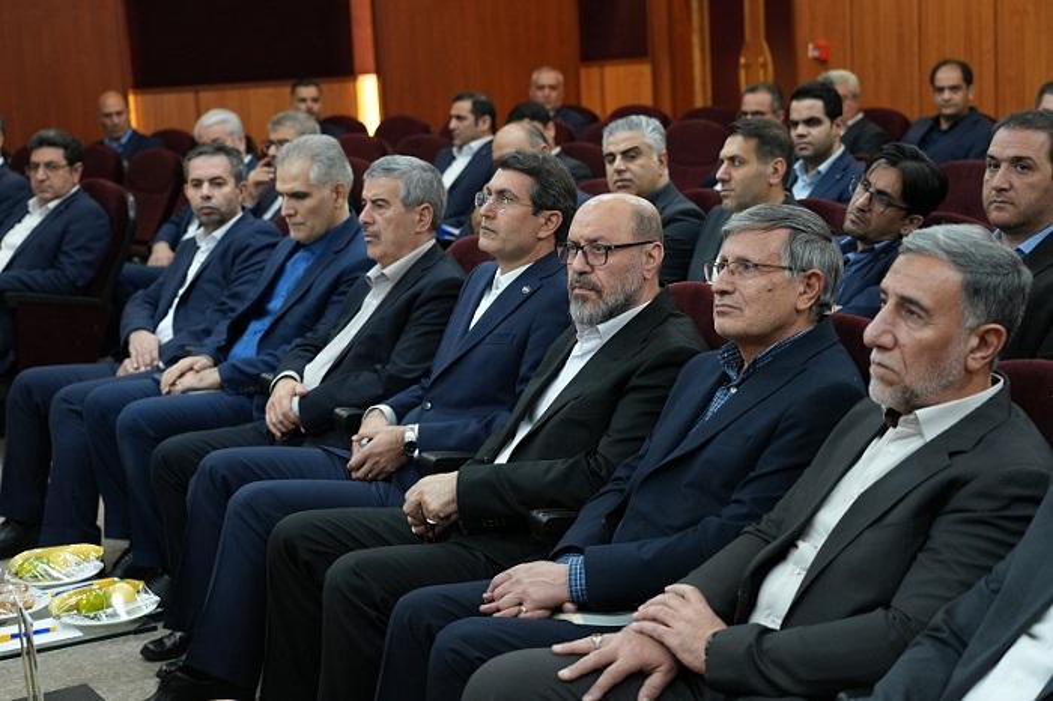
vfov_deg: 22.2
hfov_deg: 32.9
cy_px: 350
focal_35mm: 61
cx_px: 526
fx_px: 1783
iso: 1600
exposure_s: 1/100
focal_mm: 61
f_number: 4
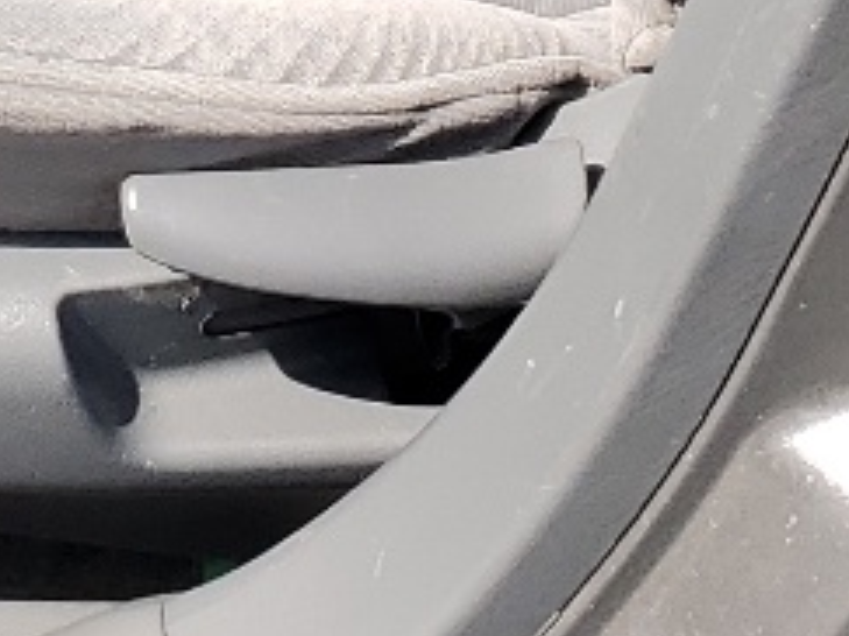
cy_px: -1387
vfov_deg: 7.5
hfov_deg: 11.2
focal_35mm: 171
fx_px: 4192
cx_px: -360
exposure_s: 1/1111
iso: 50
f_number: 1.5
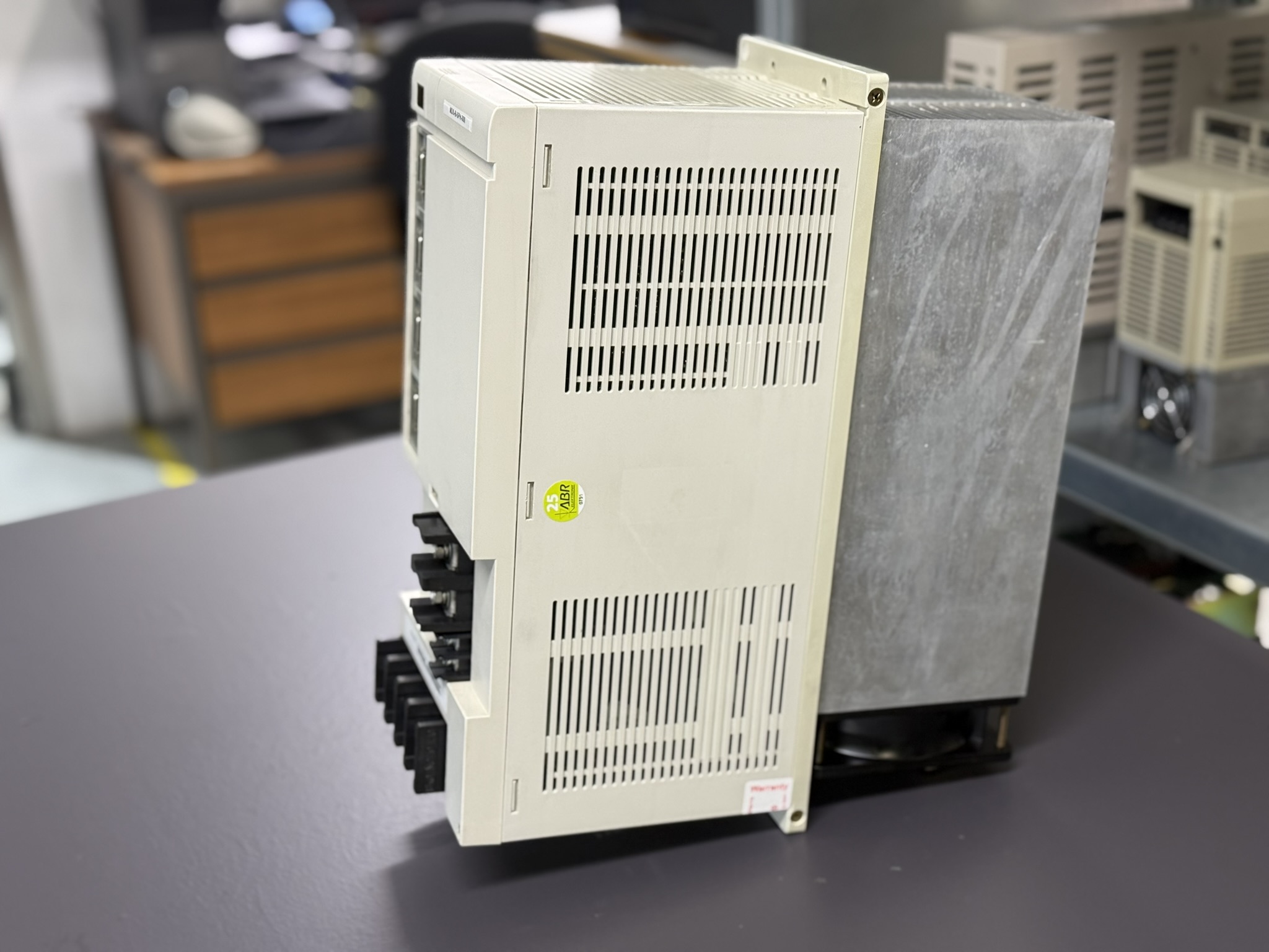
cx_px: 634
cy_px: 476
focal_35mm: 48
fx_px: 1760
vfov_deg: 30.3
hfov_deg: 39.7
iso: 160
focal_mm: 6.76
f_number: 1.78
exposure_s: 1/50
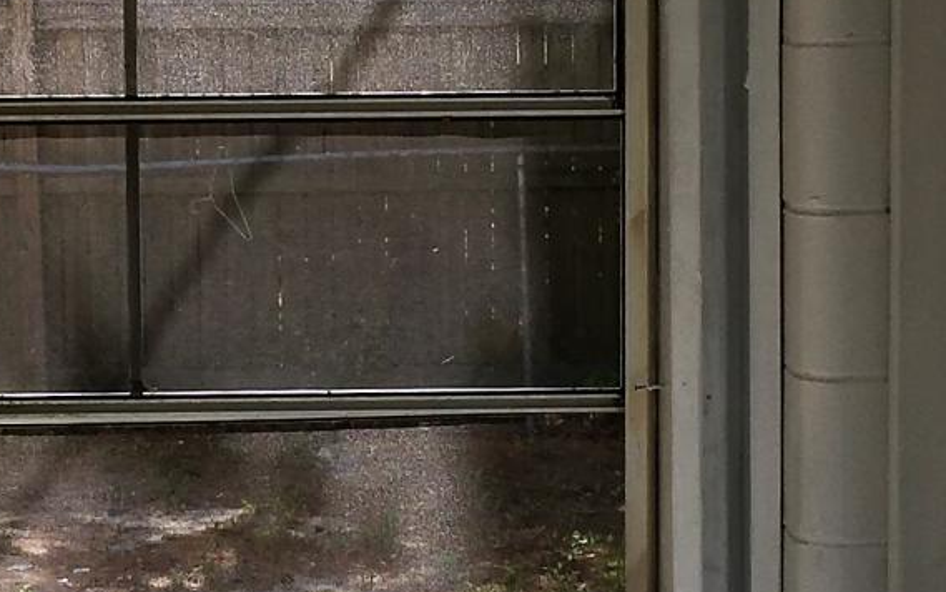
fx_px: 2785
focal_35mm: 108
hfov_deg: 19.1
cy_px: 231
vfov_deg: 12.1
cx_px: 185
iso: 32
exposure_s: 1/488
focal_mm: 4.15
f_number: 2.2
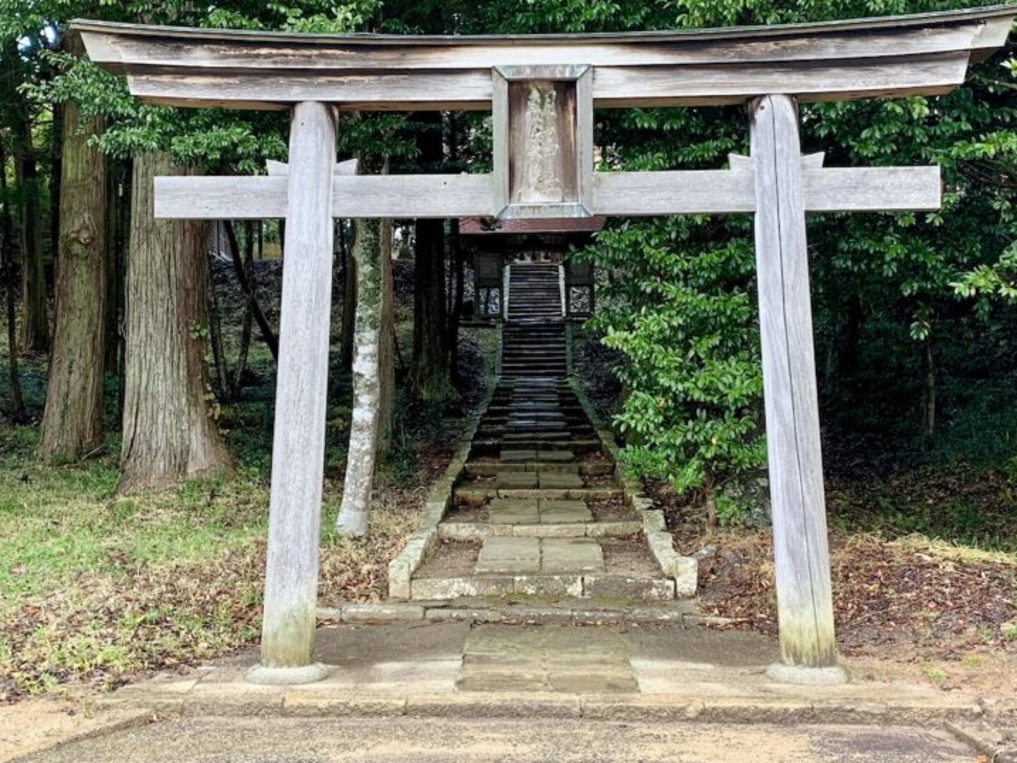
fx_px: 852
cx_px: 535
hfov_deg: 61.6
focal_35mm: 29
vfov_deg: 48.2
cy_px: 343
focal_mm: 4.25
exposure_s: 1/79
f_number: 1.8
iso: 100
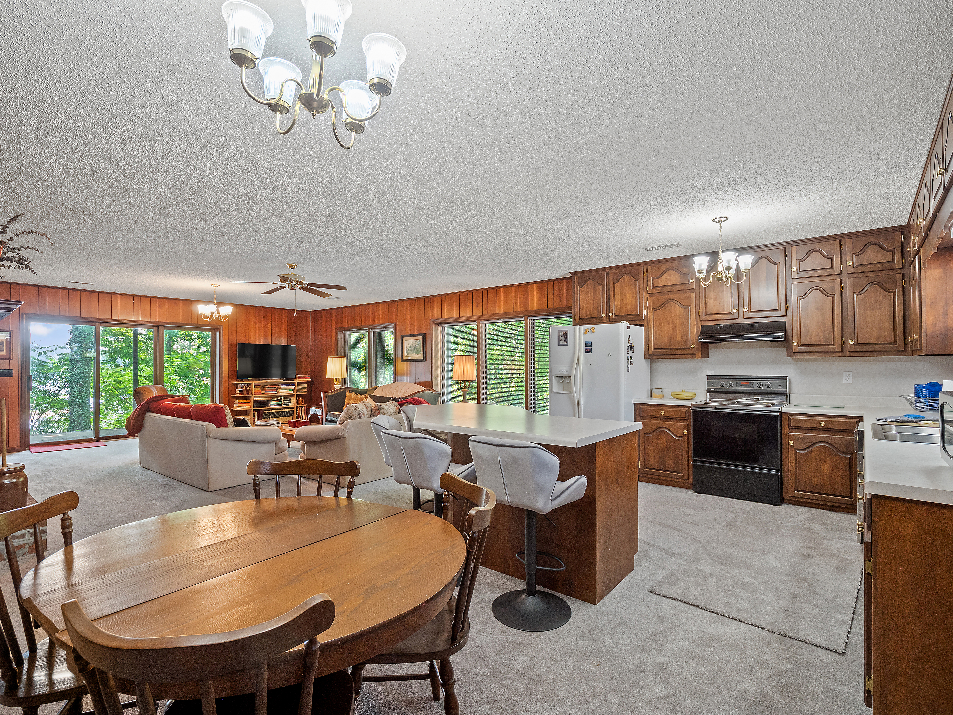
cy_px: 358
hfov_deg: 94.5
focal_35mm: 16
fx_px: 440
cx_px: 476
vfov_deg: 78.1
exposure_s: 1/6
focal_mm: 8
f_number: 5.6
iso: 400
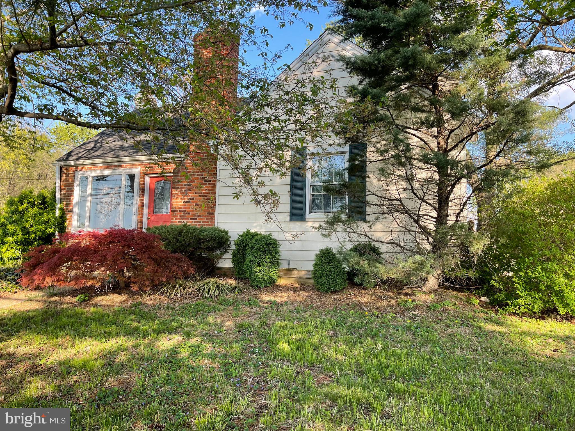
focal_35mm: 26
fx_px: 432
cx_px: 288
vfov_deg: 53.1
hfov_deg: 67.3
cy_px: 216
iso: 32
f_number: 1.6
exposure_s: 1/363
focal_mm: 5.1
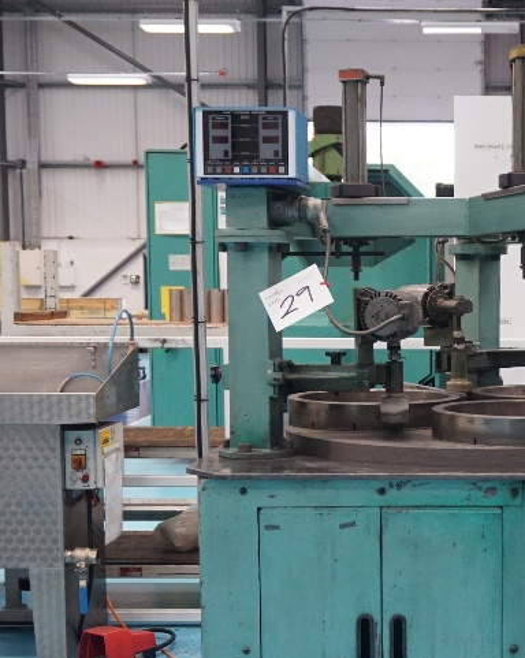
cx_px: 481
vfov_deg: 29.9
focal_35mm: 63
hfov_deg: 23.5
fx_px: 1225
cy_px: 433
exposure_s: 1/160
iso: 1600
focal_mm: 21
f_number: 4
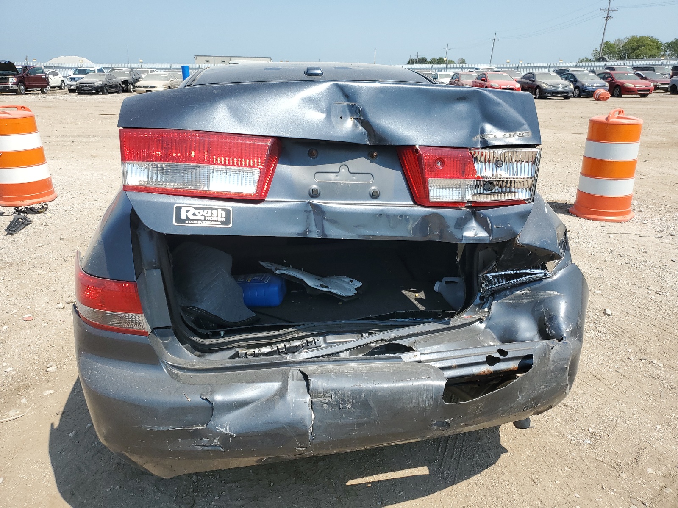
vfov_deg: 53.1
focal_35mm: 26
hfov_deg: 67.3
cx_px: 339
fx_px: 509
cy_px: 254
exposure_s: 1/2500
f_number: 1.5
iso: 50
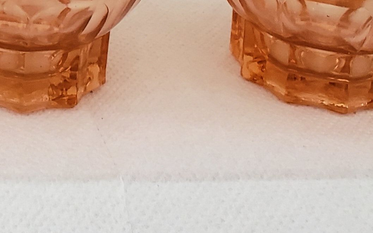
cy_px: -245
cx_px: -135
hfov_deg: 18.2
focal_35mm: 105
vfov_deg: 11.2
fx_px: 1067
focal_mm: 4.3
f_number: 2.4
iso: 320
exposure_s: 1/39
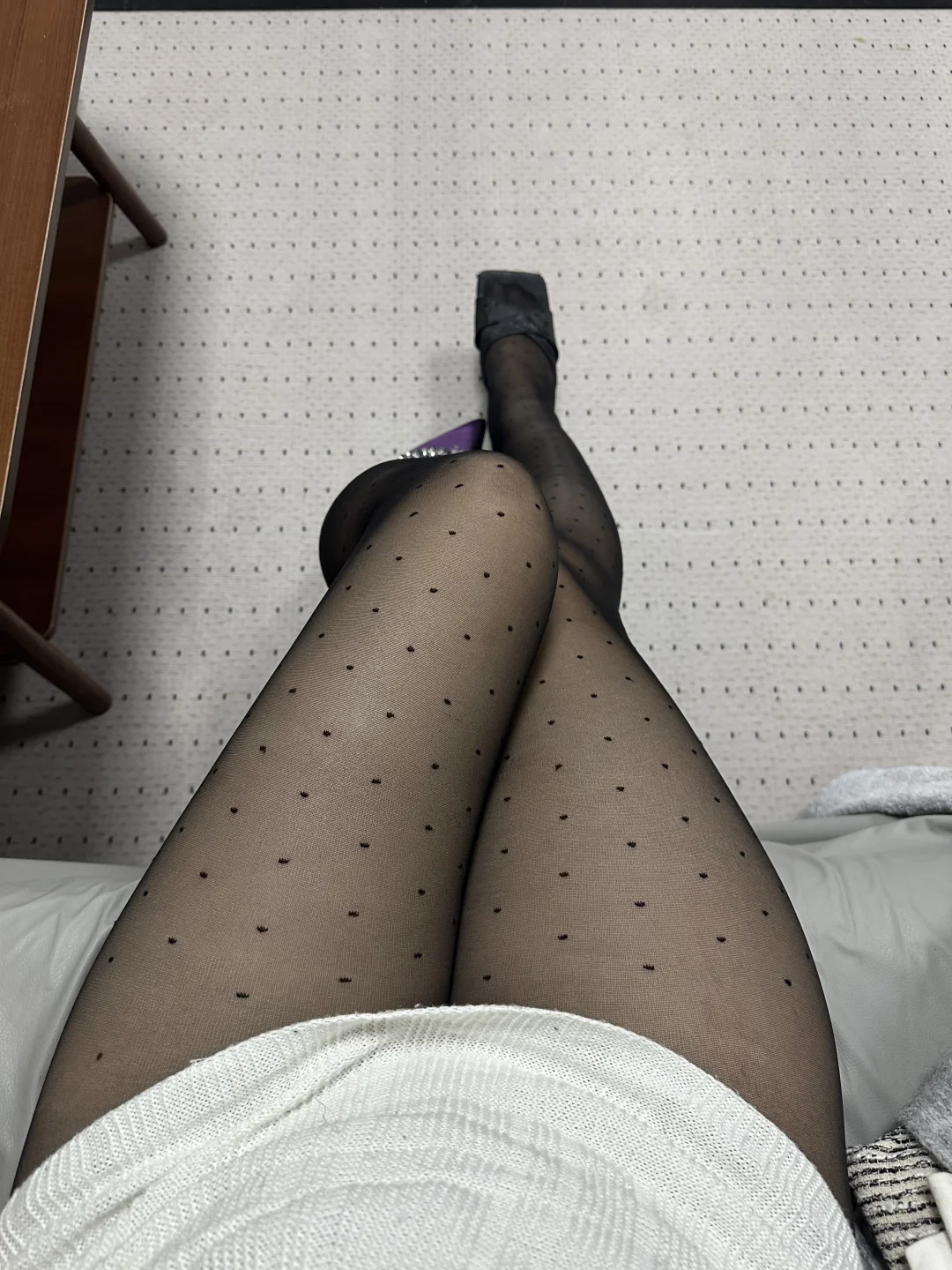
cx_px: 476
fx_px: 880
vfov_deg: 71.6
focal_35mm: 24
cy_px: 635
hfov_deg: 56.8
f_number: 1.78
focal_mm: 6.86
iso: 250
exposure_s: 1/50
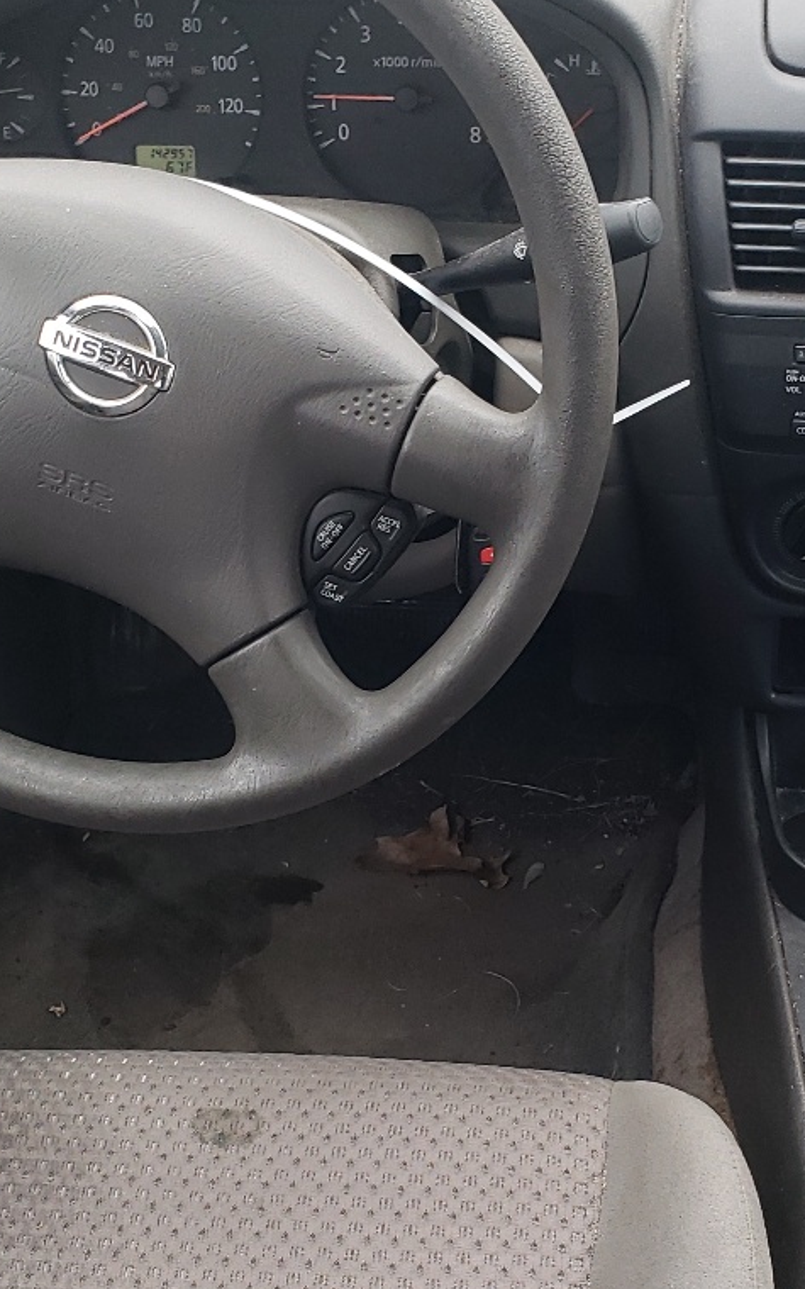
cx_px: 571
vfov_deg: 35.1
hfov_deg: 22.2
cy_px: 729
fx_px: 2036
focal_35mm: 58
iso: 95
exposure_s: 1/120
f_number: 1.5
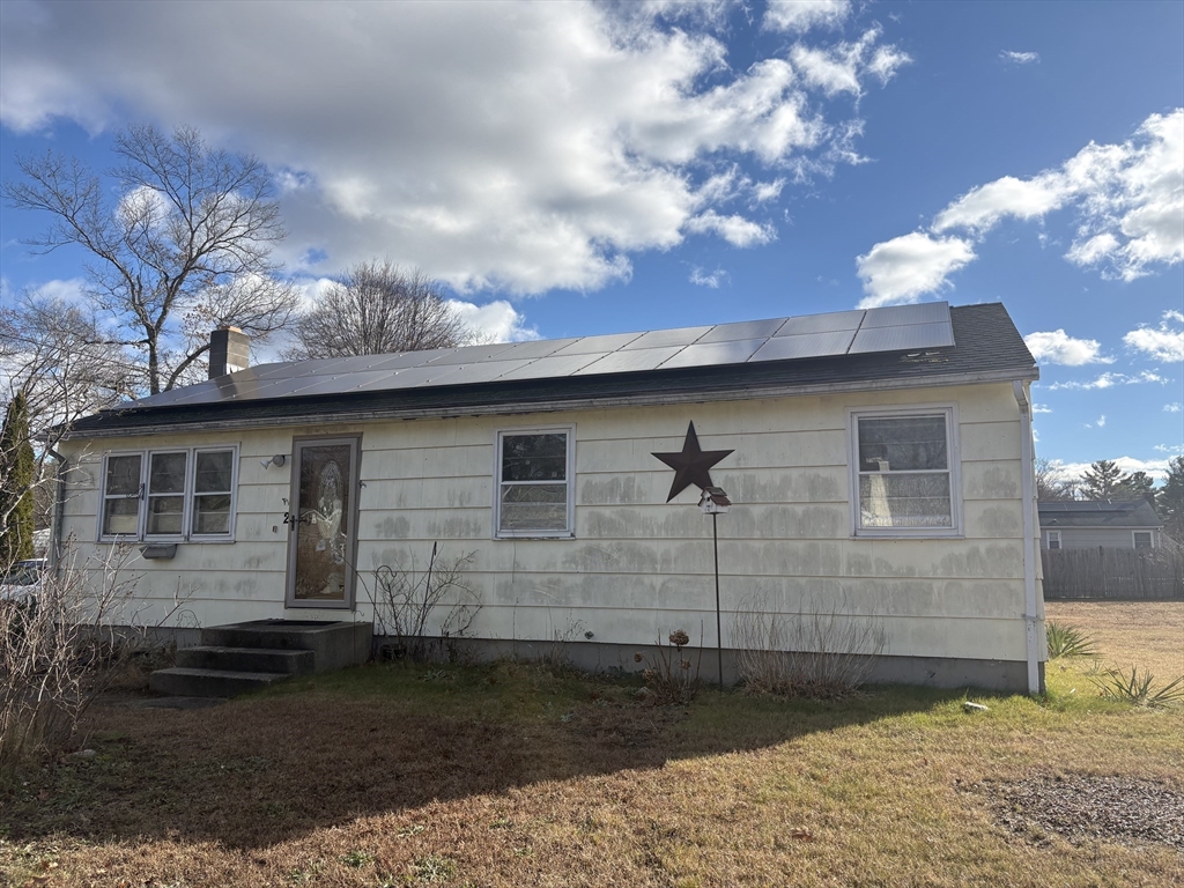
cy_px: 444
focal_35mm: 26
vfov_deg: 53.1
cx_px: 592
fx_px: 889
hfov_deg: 67.3
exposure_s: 1/3831
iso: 50
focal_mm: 5.96
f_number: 1.6
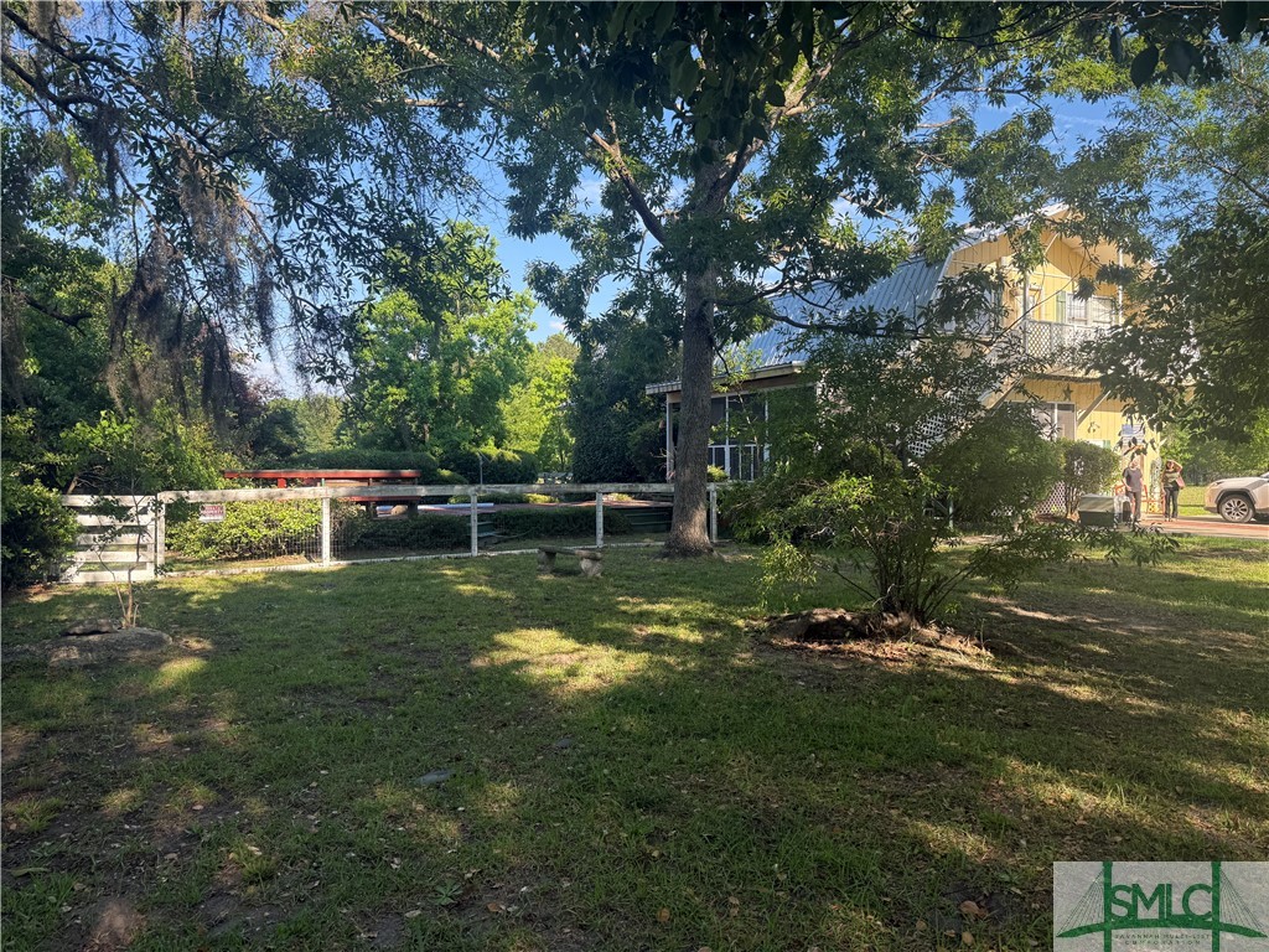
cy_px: 476
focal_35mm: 24
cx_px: 634
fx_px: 880
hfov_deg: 71.6
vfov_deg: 56.8
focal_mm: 6.76
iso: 100
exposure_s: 1/805
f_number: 1.78
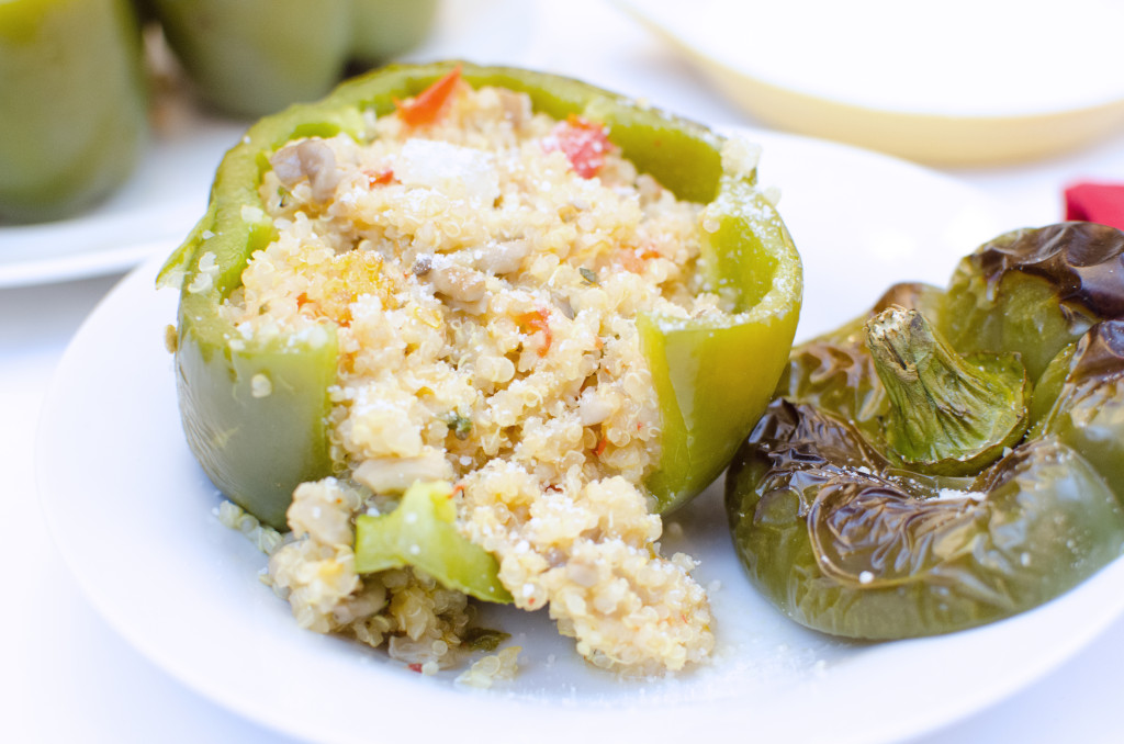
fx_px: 1636
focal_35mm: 52
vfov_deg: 25.6
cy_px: 372
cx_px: 562
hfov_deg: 37.9
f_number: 3.5
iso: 1600
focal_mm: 35
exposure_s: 1/60
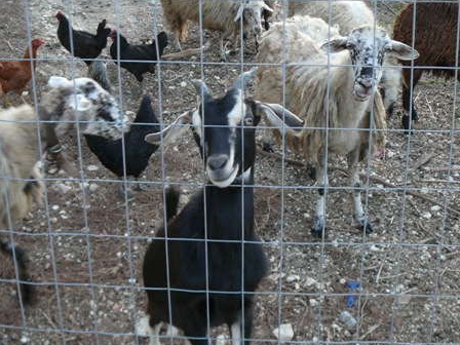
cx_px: 232
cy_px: 184
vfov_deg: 30.3
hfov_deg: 39.7
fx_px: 638
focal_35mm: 48
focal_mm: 5.2
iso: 80
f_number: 2.8
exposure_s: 1/50
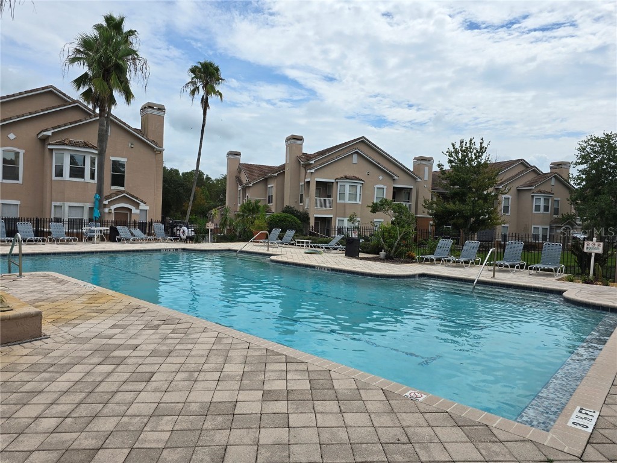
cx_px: 308
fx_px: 410
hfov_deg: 73.9
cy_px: 232
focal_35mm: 23
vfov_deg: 58.9
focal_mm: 6.3
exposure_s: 1/1472
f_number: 1.7
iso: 12
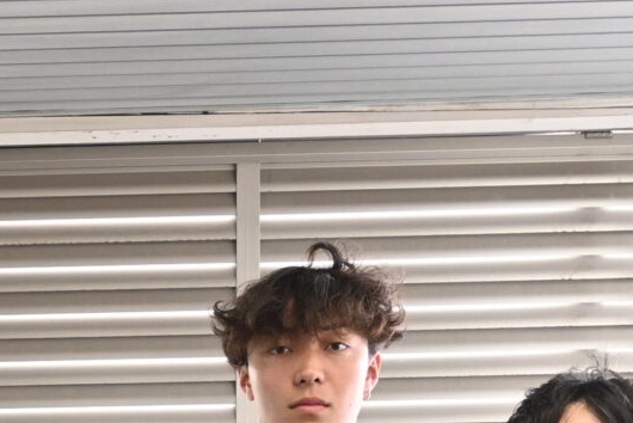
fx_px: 2484
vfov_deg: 9.0
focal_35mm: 141
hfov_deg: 13.8
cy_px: 919
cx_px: -242
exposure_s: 1/125
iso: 560
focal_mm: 19.5
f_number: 3.8
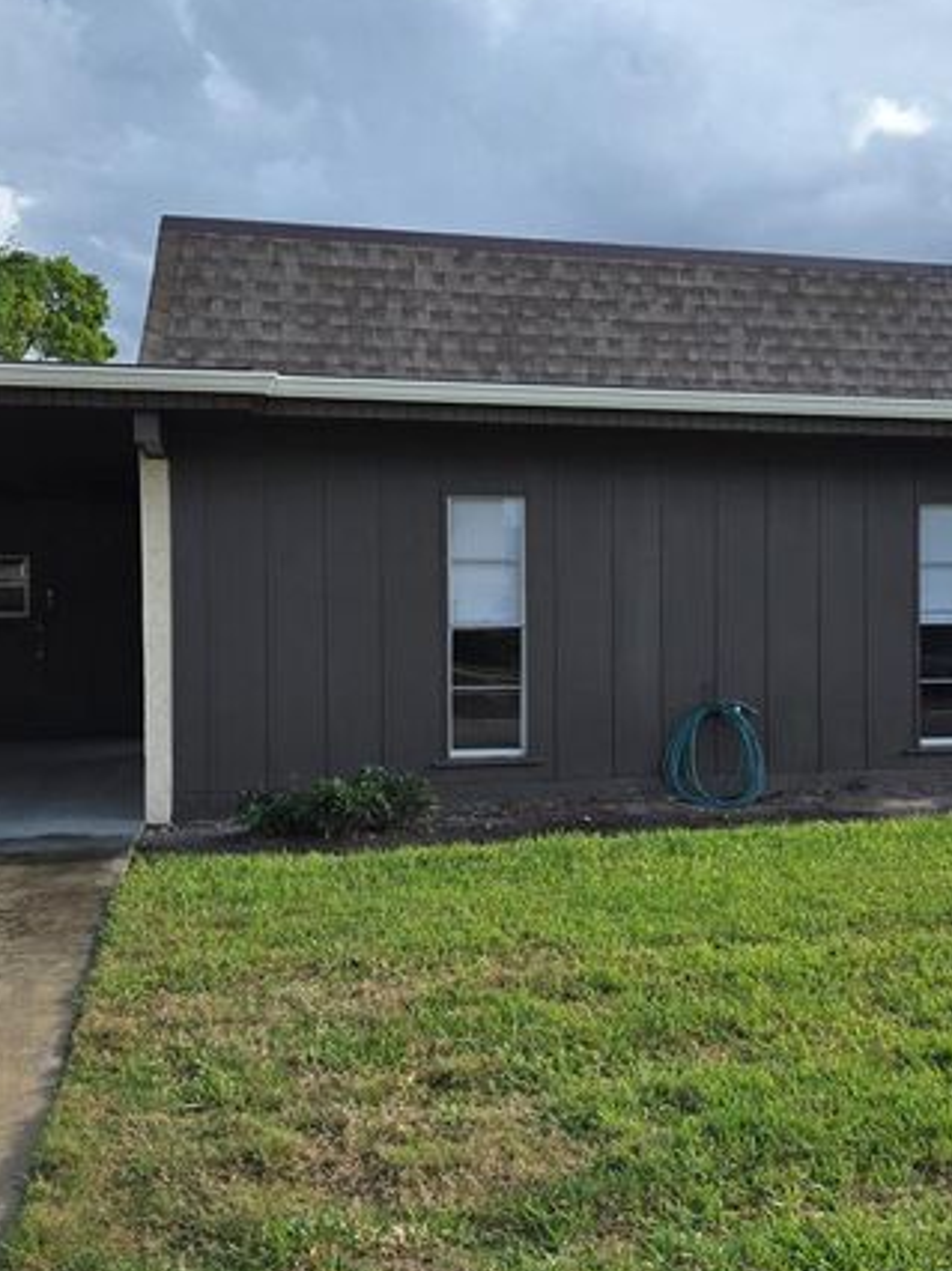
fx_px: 1321
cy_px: 640
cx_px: 531
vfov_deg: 51.4
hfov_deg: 39.6
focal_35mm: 36
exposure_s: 1/2921
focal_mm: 5.4
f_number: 1.8
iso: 64
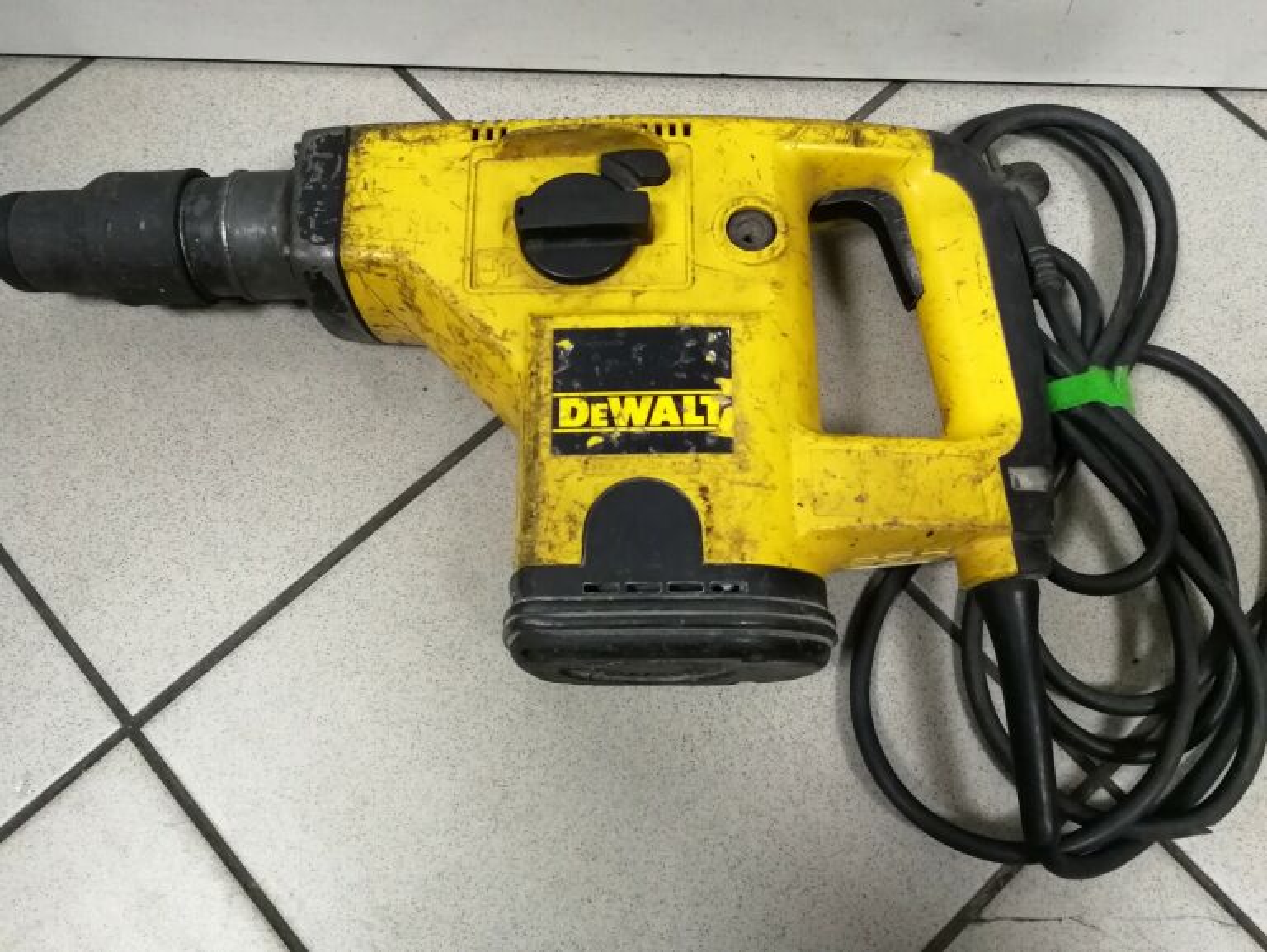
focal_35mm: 27
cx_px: 634
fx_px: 989
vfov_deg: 51.4
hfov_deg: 65.3
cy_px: 476
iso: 500
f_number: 2.2
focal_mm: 3.95
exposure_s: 1/25
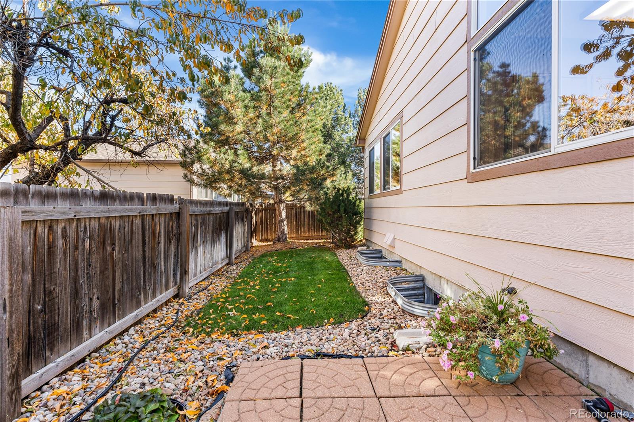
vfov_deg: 72.0
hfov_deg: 95.0
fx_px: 291
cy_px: 211
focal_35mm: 16
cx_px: 317
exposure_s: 1/50
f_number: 8
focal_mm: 16.5
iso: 400
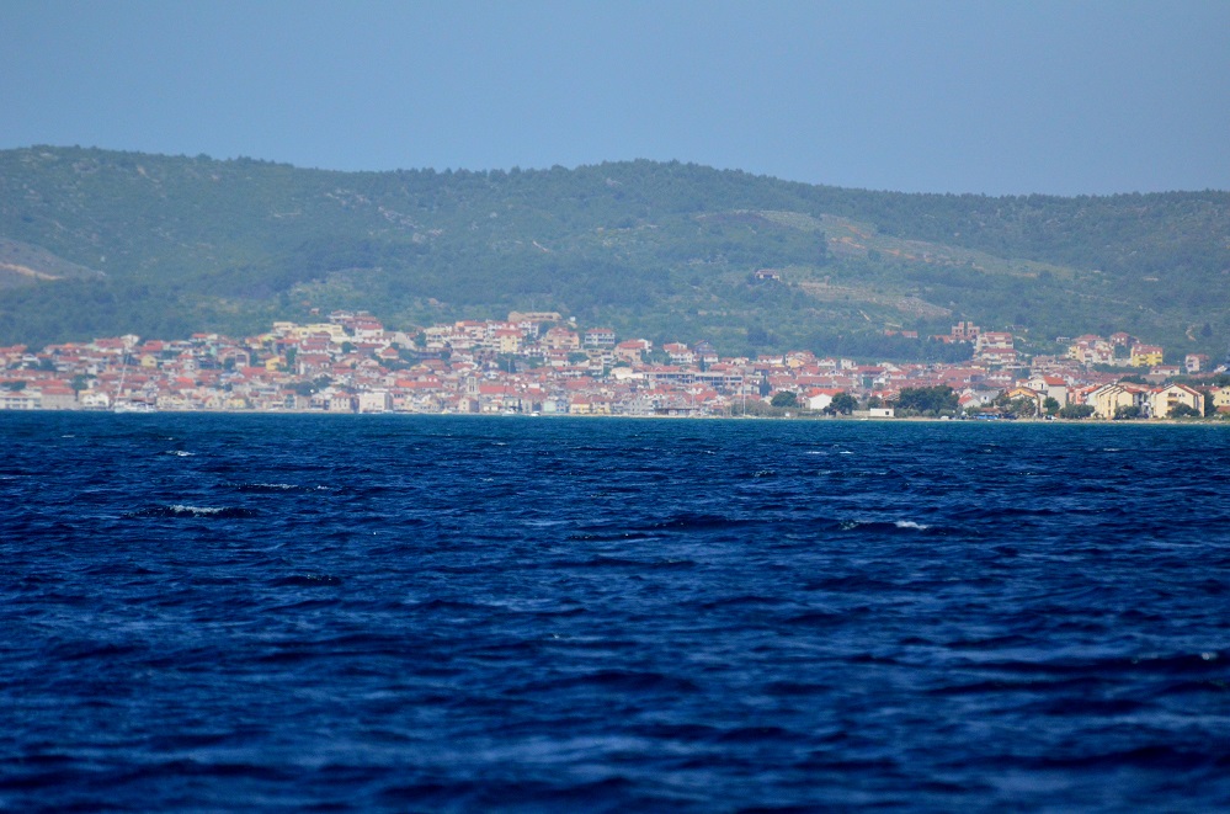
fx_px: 15338
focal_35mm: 450
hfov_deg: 4.6
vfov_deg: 3.0
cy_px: 407
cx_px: 615
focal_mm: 300
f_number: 5.6
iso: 1600
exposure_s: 1/8000
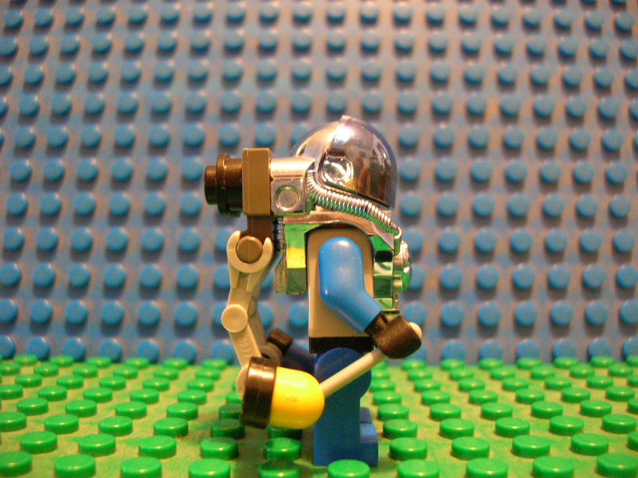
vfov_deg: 40.7
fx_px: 645
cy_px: 239
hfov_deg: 52.6
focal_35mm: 35
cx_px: 319
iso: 200
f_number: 2.8
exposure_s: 1/1.5
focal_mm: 5.8
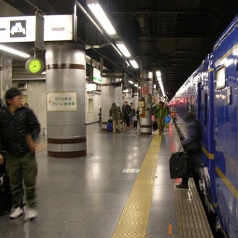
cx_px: 173
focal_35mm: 46
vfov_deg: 36.8
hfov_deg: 36.1
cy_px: 116
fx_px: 358
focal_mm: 5.8
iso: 50
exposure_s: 1/6.5
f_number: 2.8
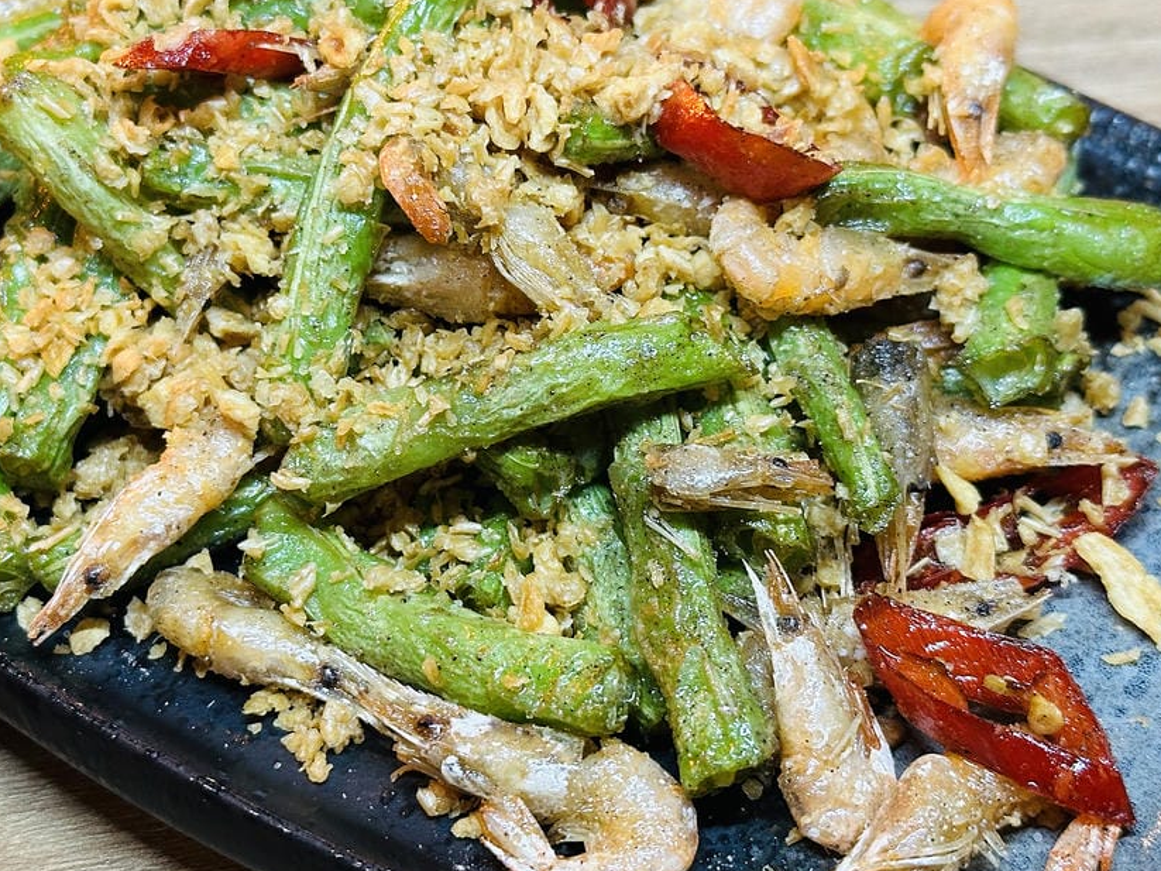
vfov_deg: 21.0
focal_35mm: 70
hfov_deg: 27.7
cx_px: 492
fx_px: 2347
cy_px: 325
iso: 250
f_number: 1.78
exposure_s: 1/40
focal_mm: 6.86
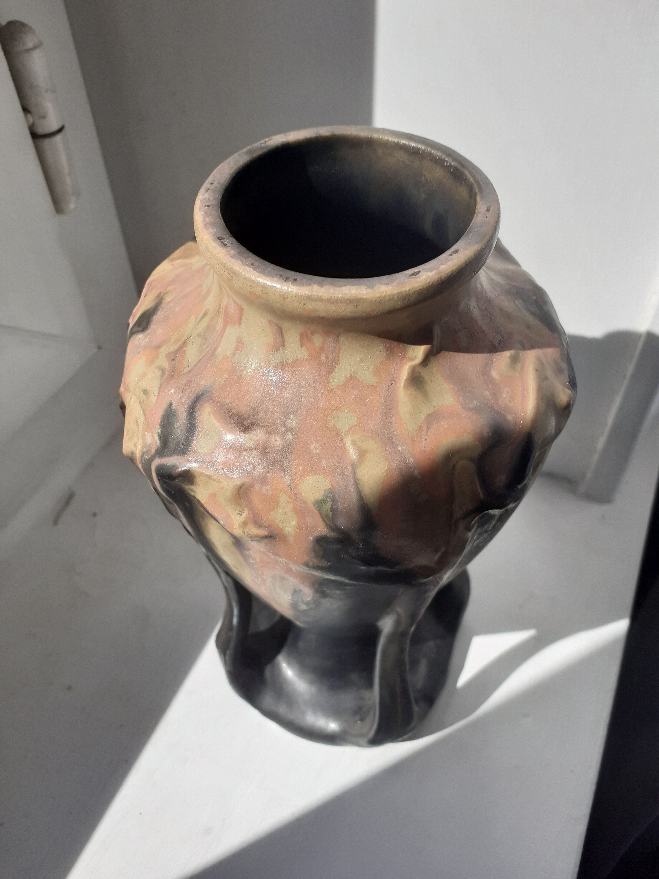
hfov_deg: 51.4
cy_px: 440
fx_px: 685
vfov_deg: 65.3
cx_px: 330
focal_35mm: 27
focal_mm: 3.6
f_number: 1.9
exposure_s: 1/1195
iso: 40
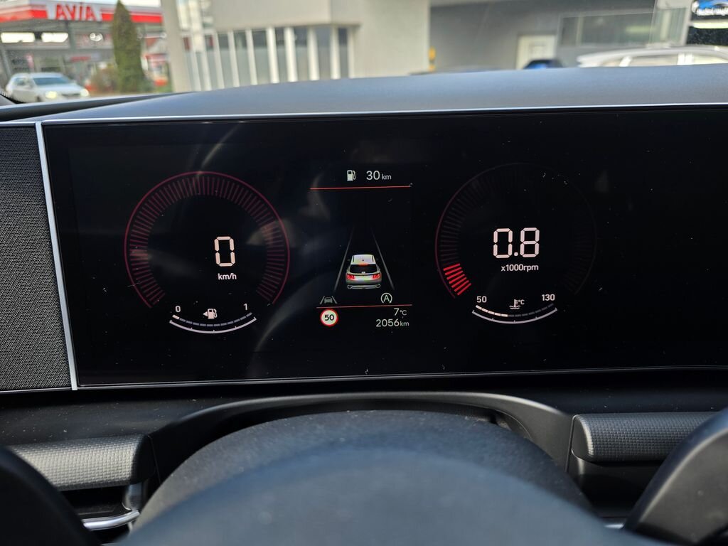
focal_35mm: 23
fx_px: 484
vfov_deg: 58.9
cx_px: 364
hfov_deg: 73.9
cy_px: 273
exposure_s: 1/55
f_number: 1.7
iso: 16
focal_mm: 6.3
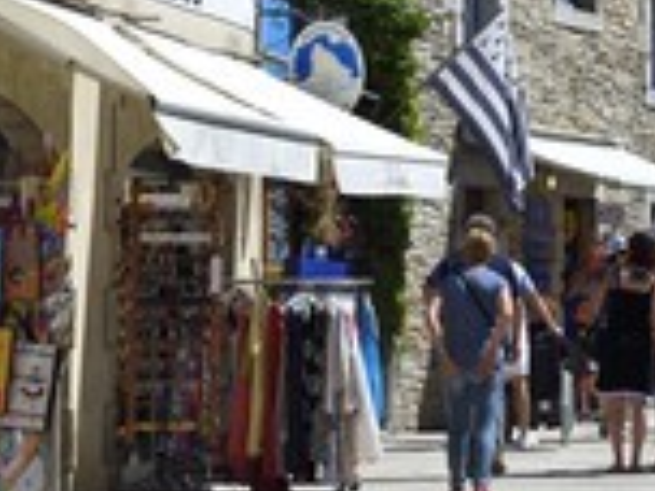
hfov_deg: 11.6
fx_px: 3122
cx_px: 883
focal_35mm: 165
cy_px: 82
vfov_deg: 9.0
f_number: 11
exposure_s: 1/320
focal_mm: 62
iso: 200
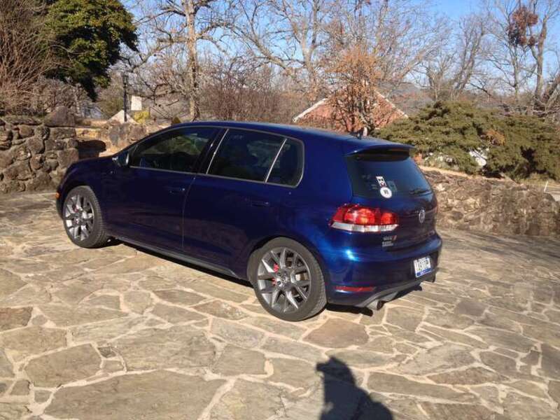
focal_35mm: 35
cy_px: 210
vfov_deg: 40.7
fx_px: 566
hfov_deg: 52.6
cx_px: 280
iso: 50
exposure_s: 1/1062
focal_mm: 4.28
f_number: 2.4
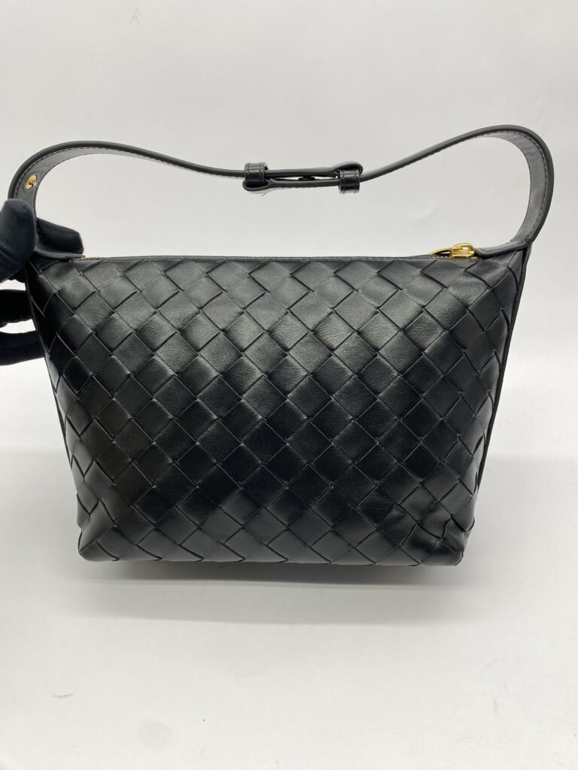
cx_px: 289
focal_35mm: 26
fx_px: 579
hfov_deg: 53.1
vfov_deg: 67.3
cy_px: 385
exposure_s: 1/100
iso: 32
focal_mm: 4.25
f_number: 1.8
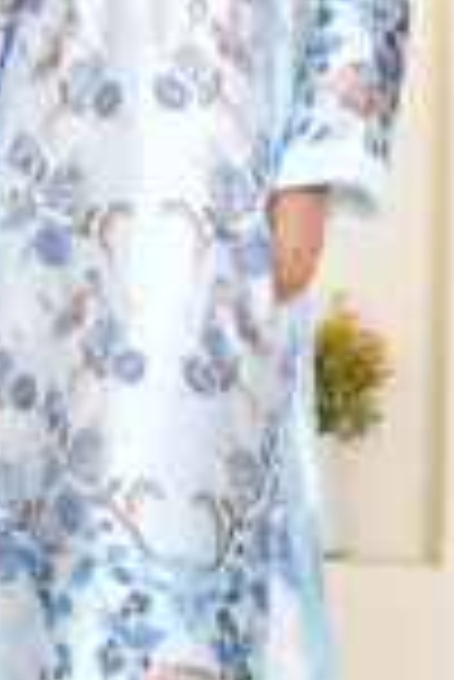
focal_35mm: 138
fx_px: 2614
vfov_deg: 14.7
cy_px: 144
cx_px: 99
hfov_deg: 9.9
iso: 64
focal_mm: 46.5
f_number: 3.5
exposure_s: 1/125
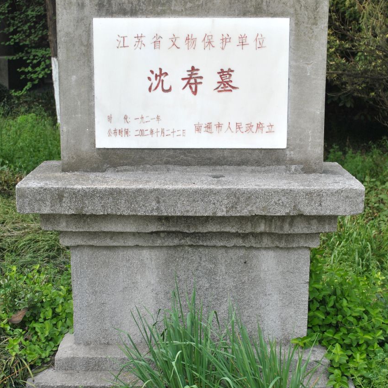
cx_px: 195
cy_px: 203
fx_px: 786
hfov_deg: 27.7
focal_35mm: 62
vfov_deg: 27.7
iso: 200
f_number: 5
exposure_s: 1/400
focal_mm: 32
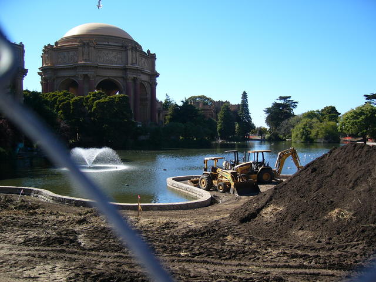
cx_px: 188
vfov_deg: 40.7
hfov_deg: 52.6
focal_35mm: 35
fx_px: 380
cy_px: 141
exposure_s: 1/640
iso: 50
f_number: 2.8
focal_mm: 5.8
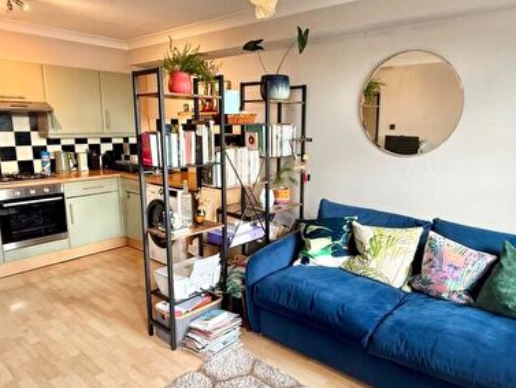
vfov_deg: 53.1
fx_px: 388
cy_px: 198
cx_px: 274
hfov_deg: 67.2
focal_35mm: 26
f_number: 2.2
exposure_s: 1/99
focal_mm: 2.22
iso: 250
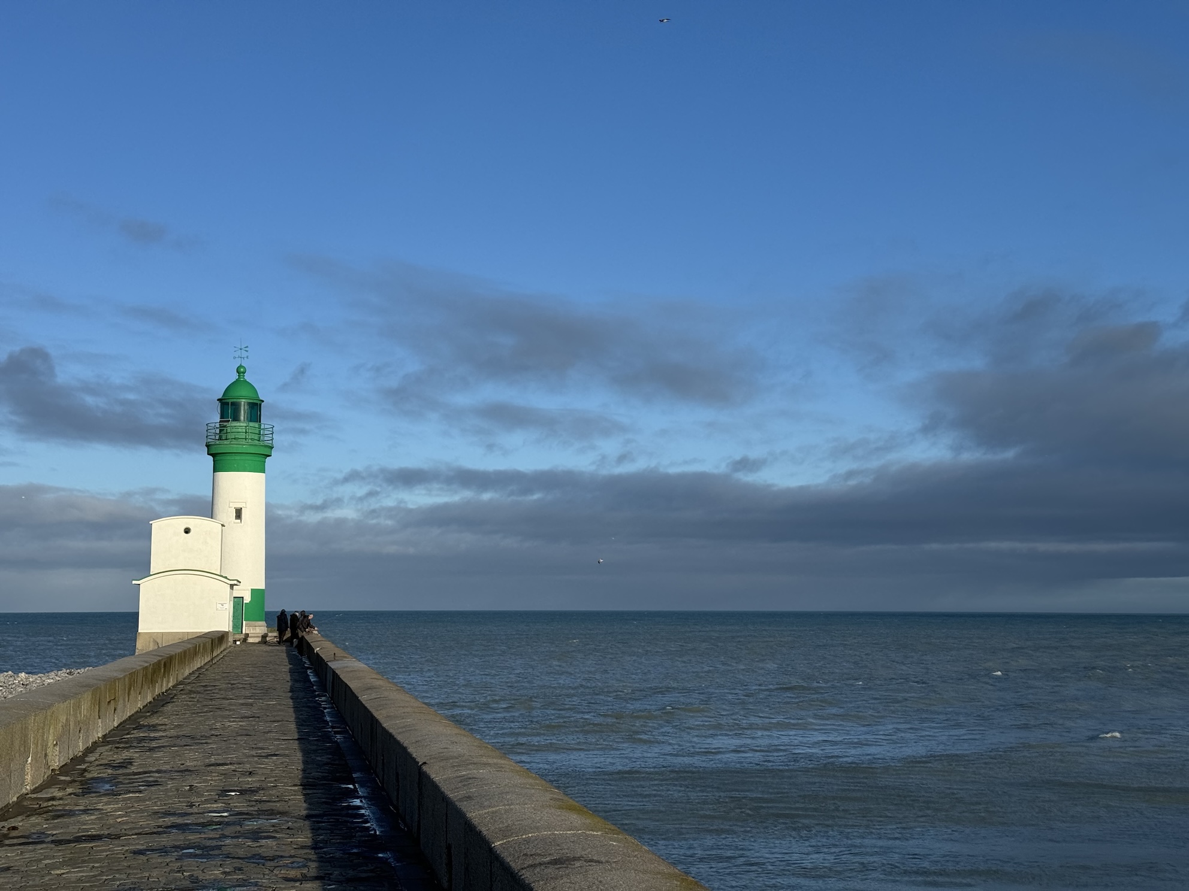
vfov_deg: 30.3
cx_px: 594
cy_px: 446
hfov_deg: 39.7
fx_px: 1649
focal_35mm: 48
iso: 64
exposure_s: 1/5848
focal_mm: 6.86
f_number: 1.78
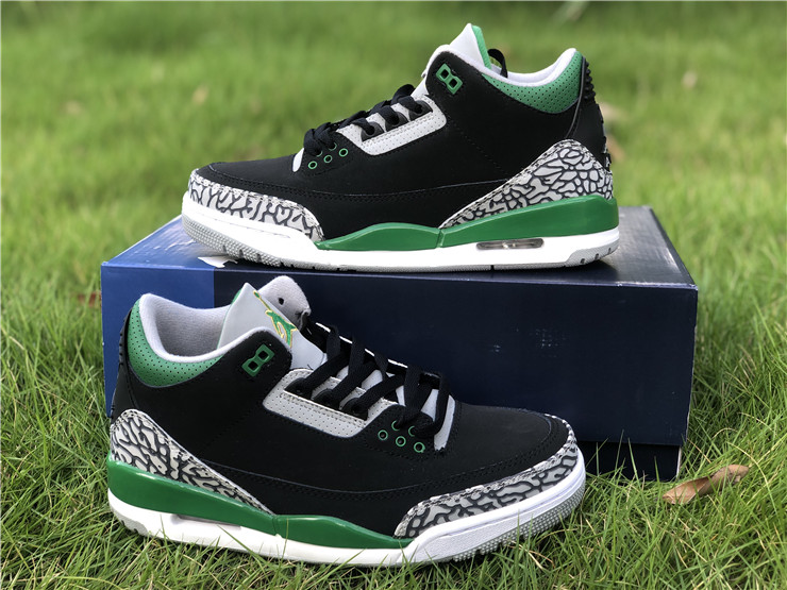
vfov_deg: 28.0
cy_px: 295
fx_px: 1182
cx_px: 394
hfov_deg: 36.8
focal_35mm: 52
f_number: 2.4
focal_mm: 6
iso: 25
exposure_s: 1/120
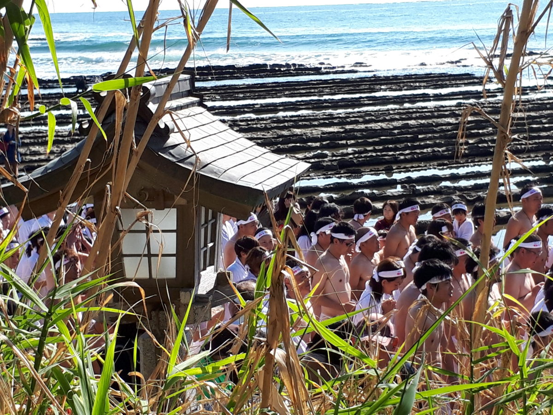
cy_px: 208
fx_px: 431
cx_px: 276
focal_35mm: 27
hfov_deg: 65.3
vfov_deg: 51.4
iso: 40
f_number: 1.9
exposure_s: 1/1047
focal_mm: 3.6
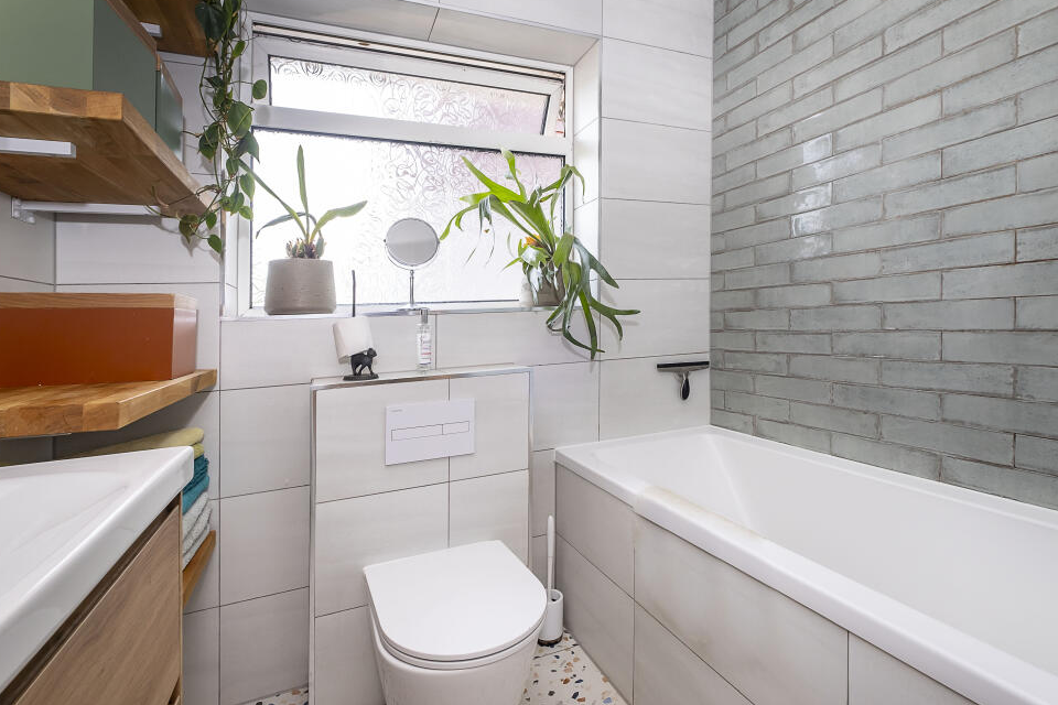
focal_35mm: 16
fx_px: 470
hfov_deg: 96.7
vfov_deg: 73.7
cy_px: 342
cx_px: 548
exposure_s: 1/40
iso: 400
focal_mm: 10
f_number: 8
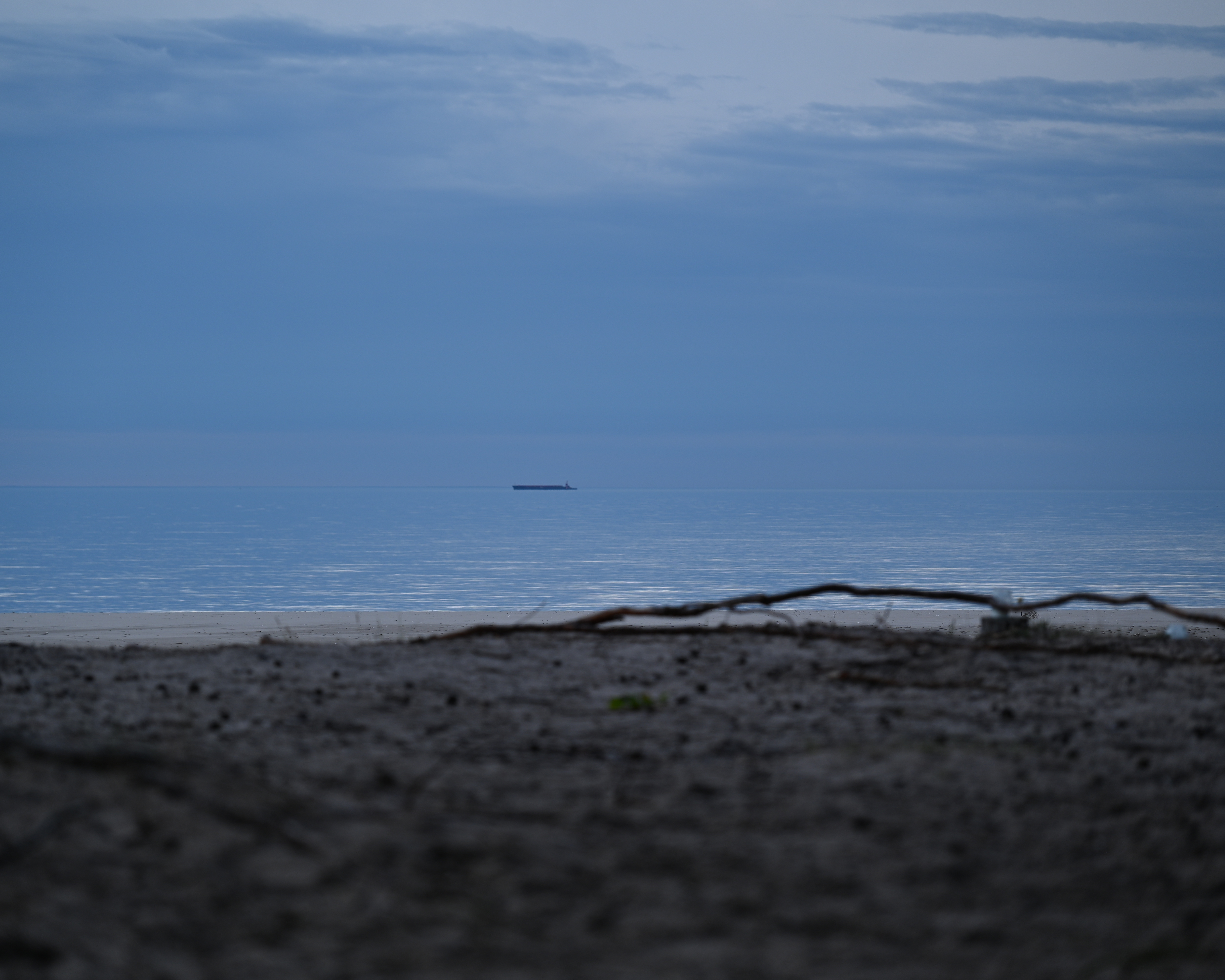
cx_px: 547
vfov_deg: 11.9
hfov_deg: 14.8
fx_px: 4713
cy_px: 490
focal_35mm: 130
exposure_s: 1/100
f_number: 4
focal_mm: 115
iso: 140
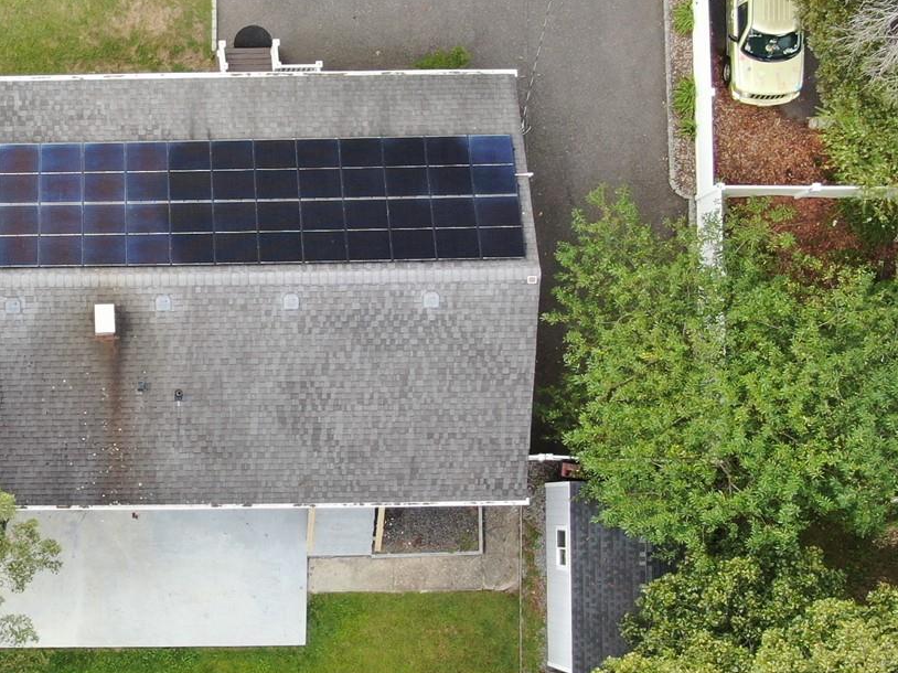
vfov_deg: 20.2
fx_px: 1893
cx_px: 51
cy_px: 329
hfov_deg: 25.6
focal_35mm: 73
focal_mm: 5.11
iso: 100
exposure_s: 1/80
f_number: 3
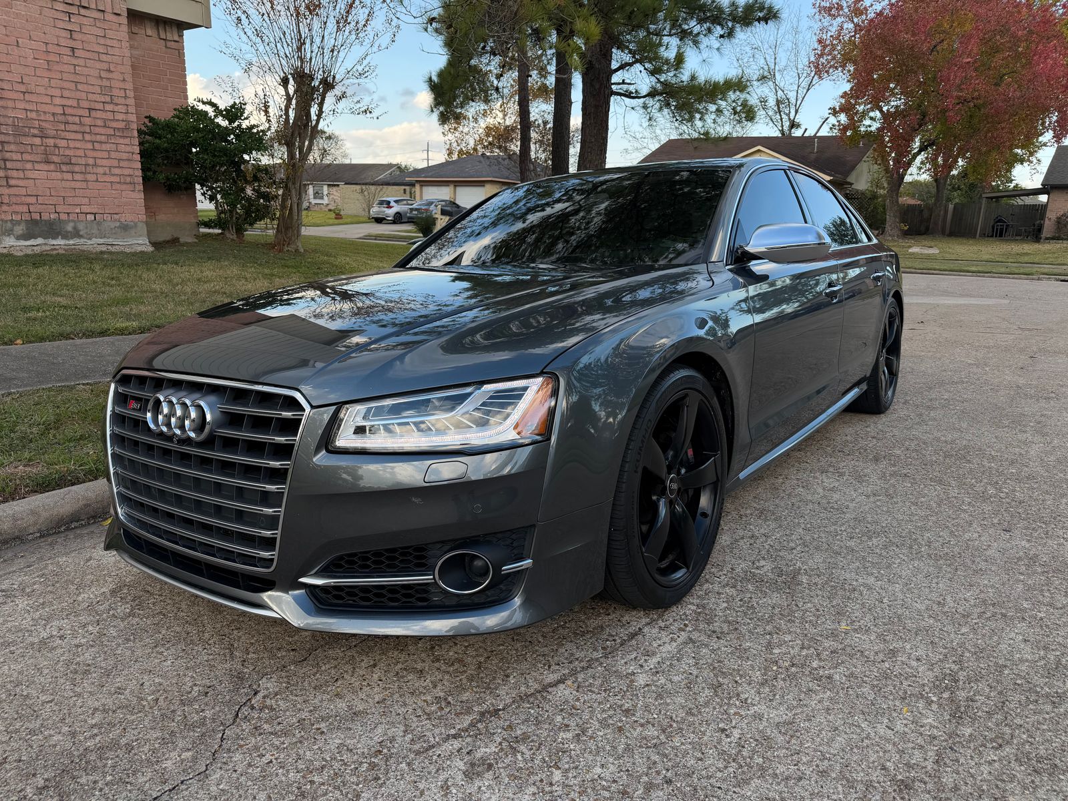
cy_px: 400
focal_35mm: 24
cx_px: 534
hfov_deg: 71.6
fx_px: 740
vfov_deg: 56.8
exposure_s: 1/514
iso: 80
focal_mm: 6.76
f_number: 1.78
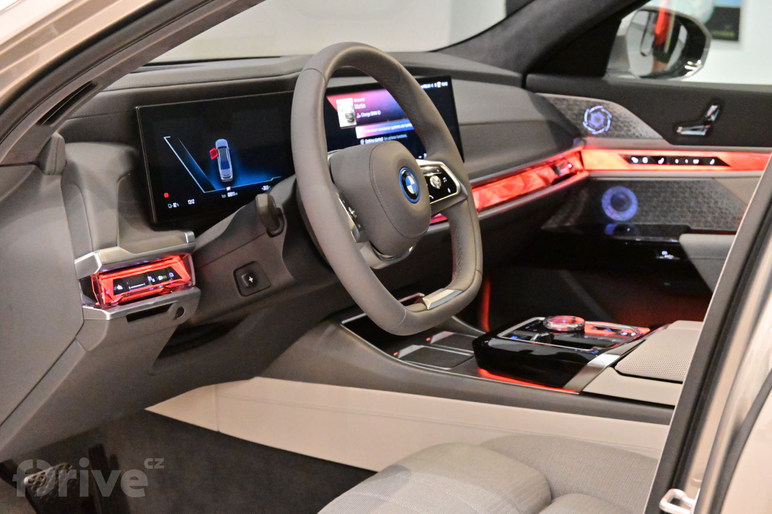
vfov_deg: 18.2
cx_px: 386
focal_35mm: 75
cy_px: 257
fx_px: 1608
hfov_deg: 27.0
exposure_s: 1/80
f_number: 6.3
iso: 9000
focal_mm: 50
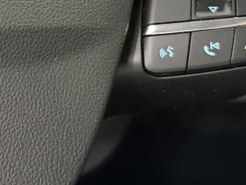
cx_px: -54
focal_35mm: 87
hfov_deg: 20.9
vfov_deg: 16.4
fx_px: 618
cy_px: -25
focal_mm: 6.76
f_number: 1.78
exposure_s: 1/50
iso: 800
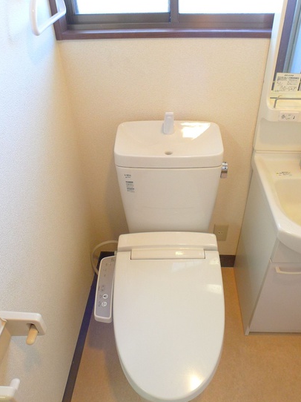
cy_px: 167
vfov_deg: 58.0
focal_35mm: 31
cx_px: 166
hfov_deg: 45.3
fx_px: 360
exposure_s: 1/60
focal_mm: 5.1
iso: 320
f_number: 2
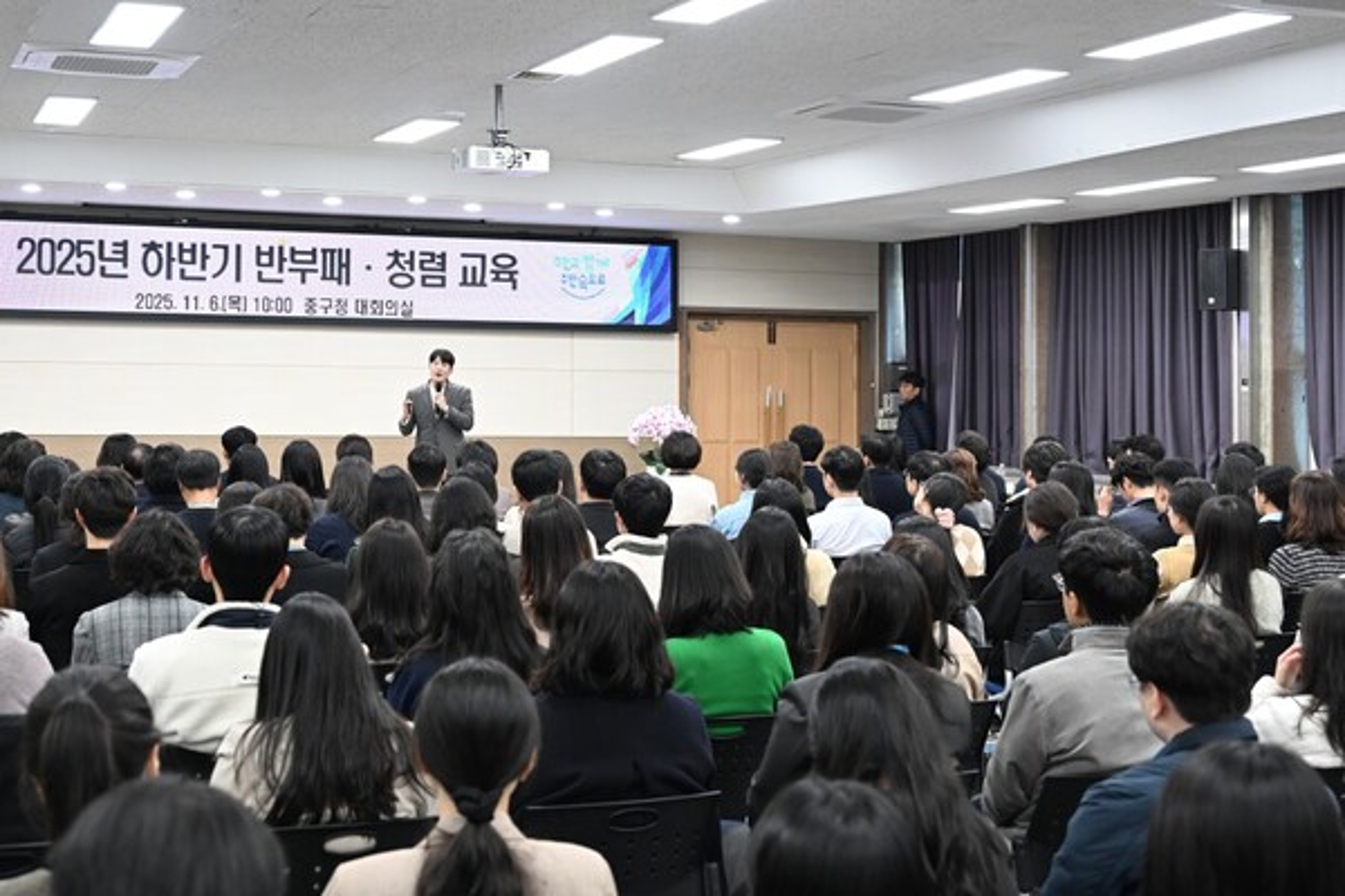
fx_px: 1718
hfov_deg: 42.7
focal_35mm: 46
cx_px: 672
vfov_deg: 29.2
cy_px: 448
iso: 3200
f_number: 5.3
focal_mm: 46
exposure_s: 1/125
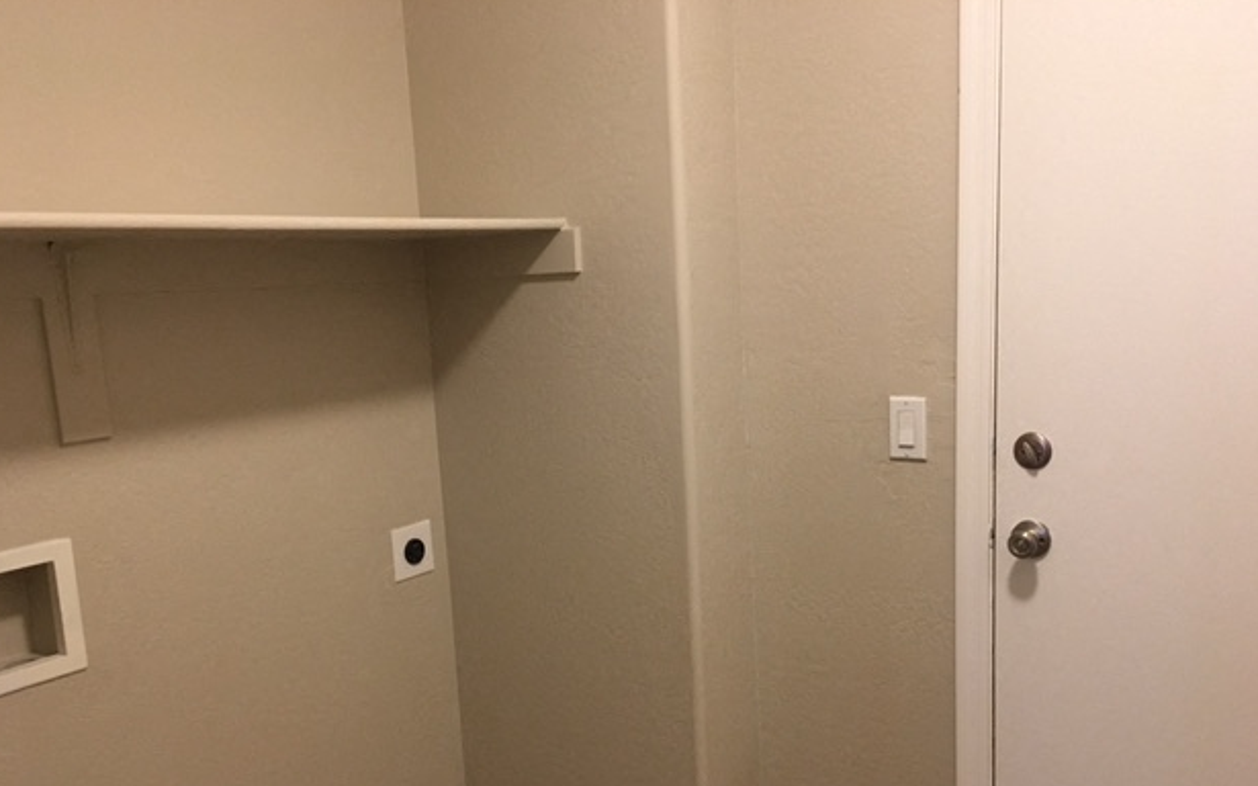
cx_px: 628
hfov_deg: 59.7
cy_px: 477
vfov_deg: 39.2
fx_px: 1097
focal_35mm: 32
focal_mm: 4.15
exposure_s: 1/30
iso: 100
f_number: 2.2
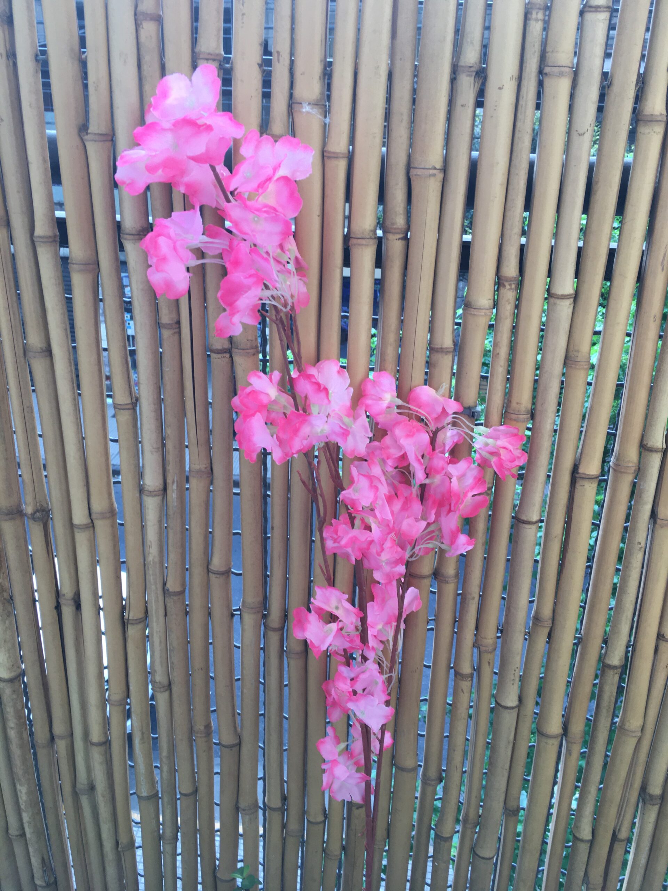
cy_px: 446
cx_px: 334
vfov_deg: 61.7
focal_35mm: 29
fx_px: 746
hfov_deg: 48.2
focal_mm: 4.15
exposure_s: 1/50
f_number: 2.2
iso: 32
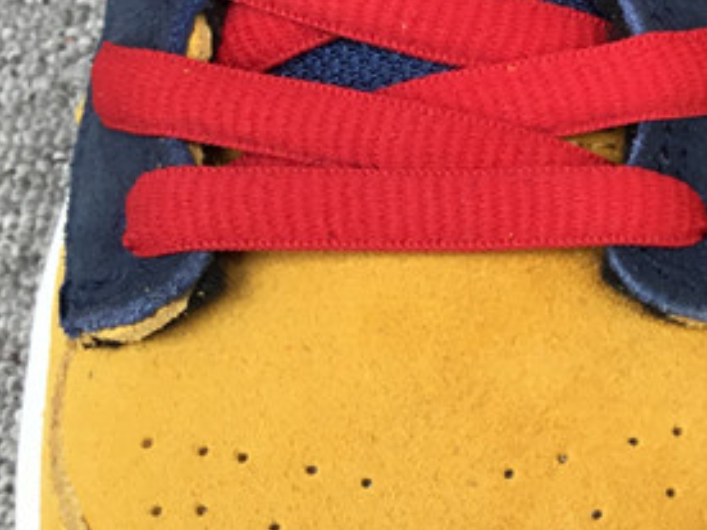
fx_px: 2063
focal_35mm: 101
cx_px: 920
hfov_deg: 18.1
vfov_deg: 14.6
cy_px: 421
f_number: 2.4
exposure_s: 1/181
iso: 25
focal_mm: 3.3
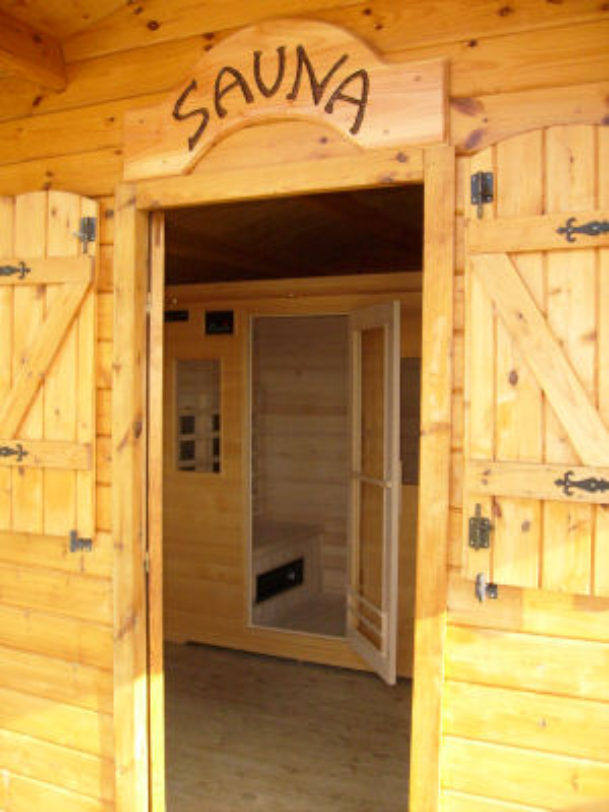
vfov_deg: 52.6
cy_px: 406
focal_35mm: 35
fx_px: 821
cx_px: 304
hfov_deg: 40.7
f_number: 7.1
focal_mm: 5.8
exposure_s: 1/90
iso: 160
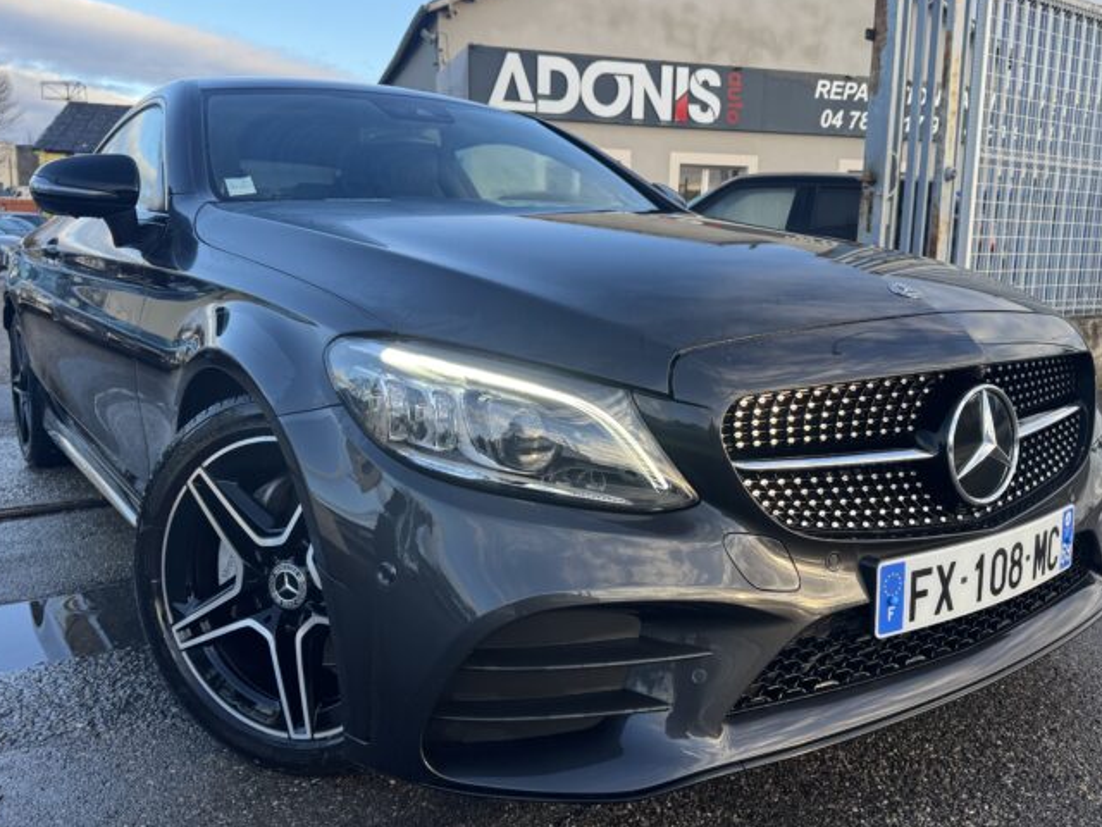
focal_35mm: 30
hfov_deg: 59.9
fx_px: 955
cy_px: 410
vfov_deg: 46.8
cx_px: 584
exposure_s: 1/407
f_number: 1.78
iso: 80
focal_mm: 6.76
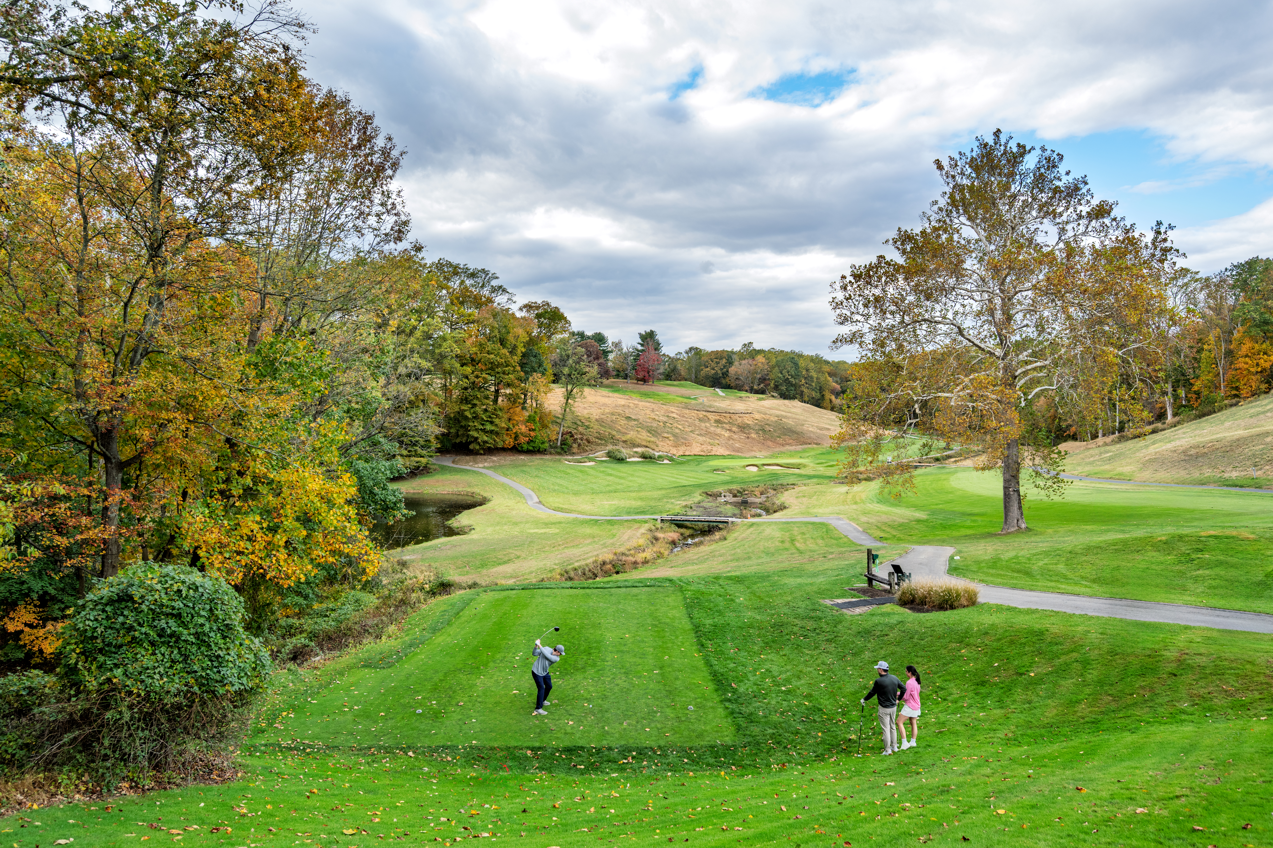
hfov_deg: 76.1
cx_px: 636
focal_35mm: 23
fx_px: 813
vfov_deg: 55.1
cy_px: 424
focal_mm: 23
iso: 200
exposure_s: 1/250
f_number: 5
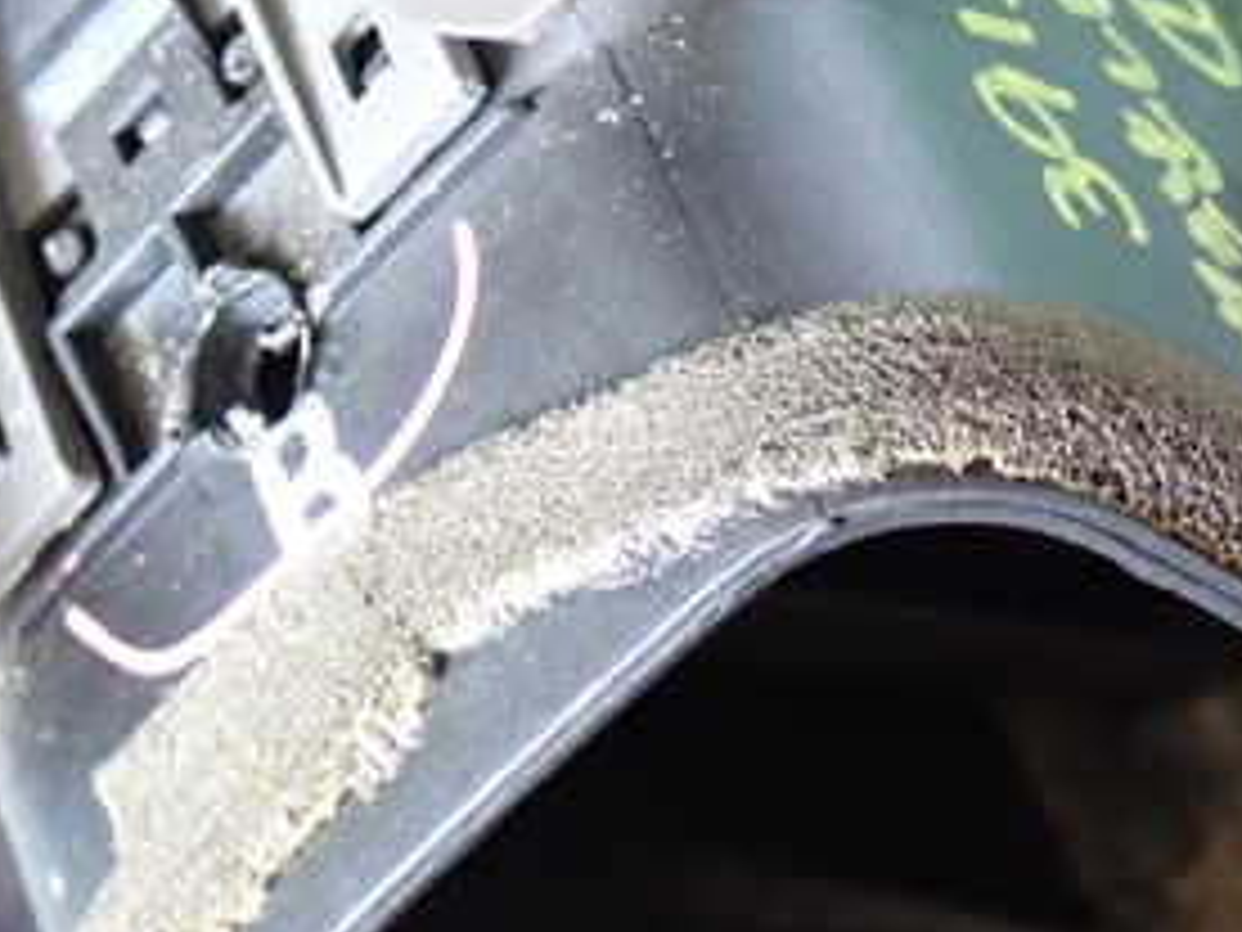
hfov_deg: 15.5
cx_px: 1134
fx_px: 4521
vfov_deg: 11.8
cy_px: 414
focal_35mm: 126
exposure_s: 1/30
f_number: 3.5
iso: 800
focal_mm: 10.35
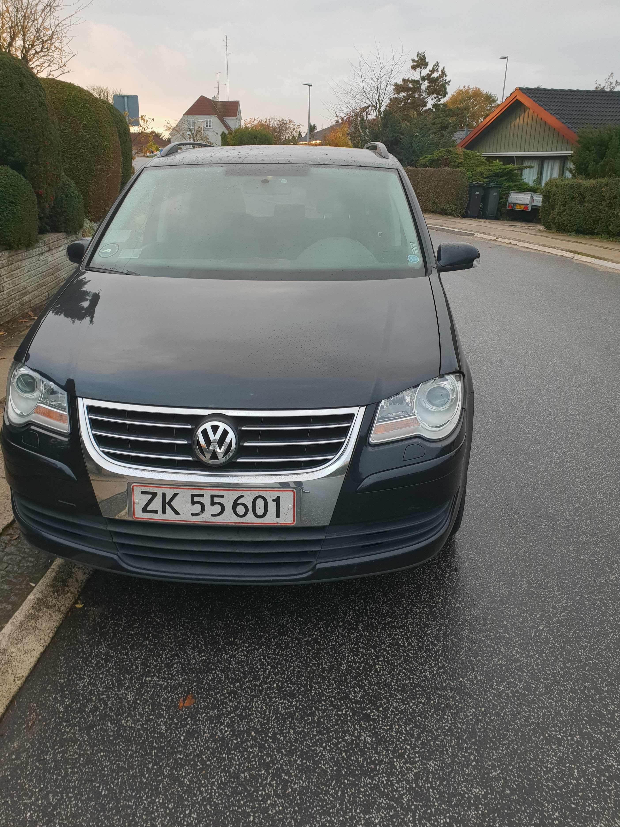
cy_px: 402
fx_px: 669
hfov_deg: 49.7
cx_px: 288
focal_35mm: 28
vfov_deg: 63.4
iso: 100
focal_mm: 4.3
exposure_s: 1/50
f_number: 2.4
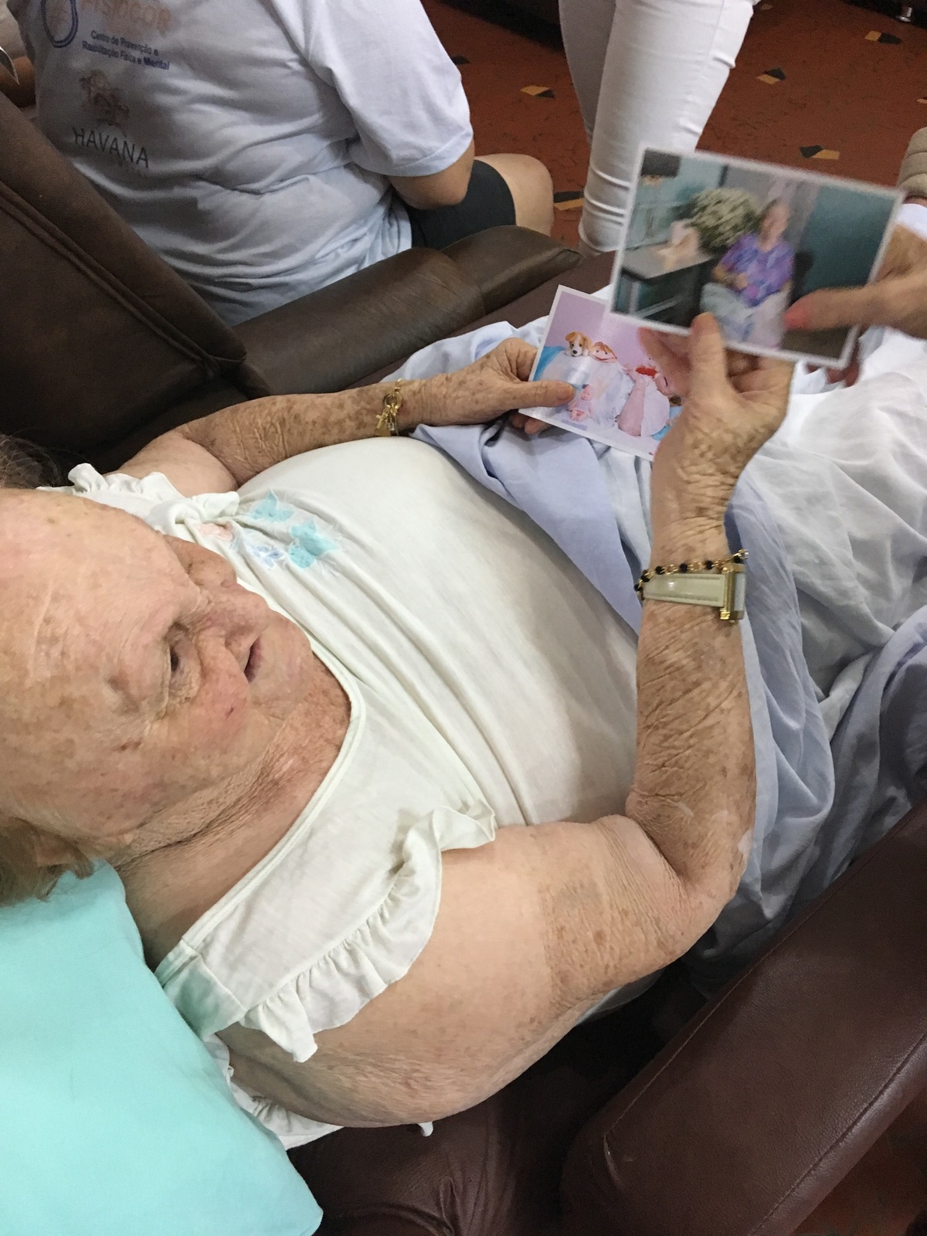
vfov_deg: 61.7
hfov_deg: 48.2
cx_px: 464
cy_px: 618
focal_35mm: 29
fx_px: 1035
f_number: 2.2
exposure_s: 1/15
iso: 200
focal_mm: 4.15
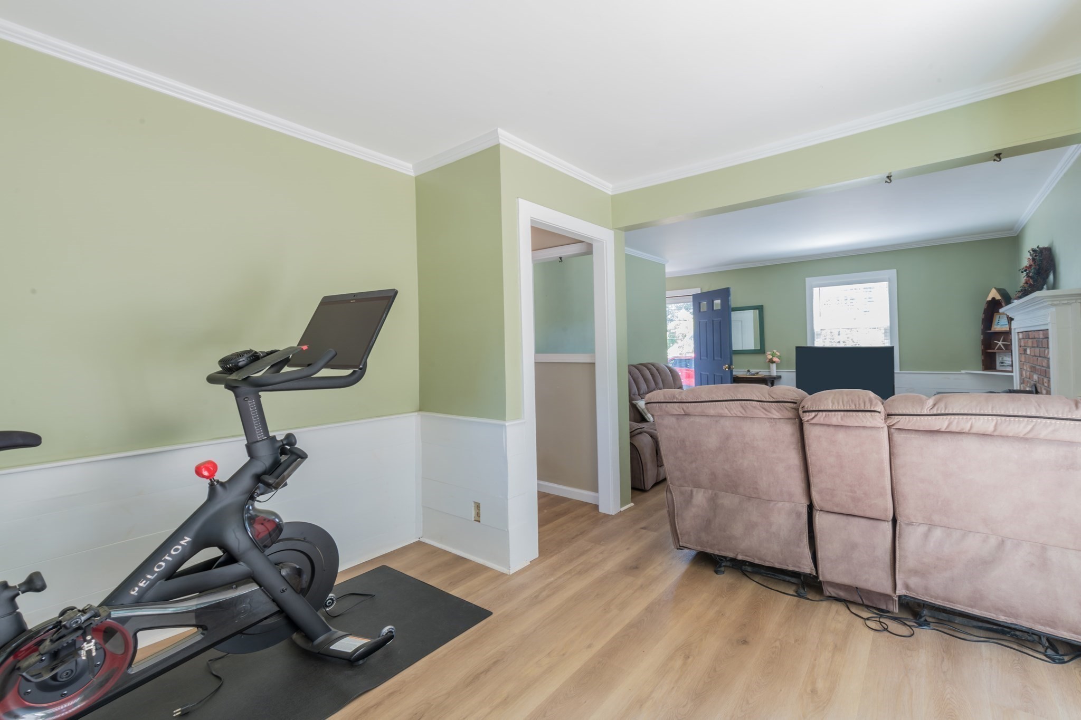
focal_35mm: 14
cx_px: 540
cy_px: 360
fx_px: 420
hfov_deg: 104.3
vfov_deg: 81.2
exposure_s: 2
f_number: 16
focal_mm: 14
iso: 100
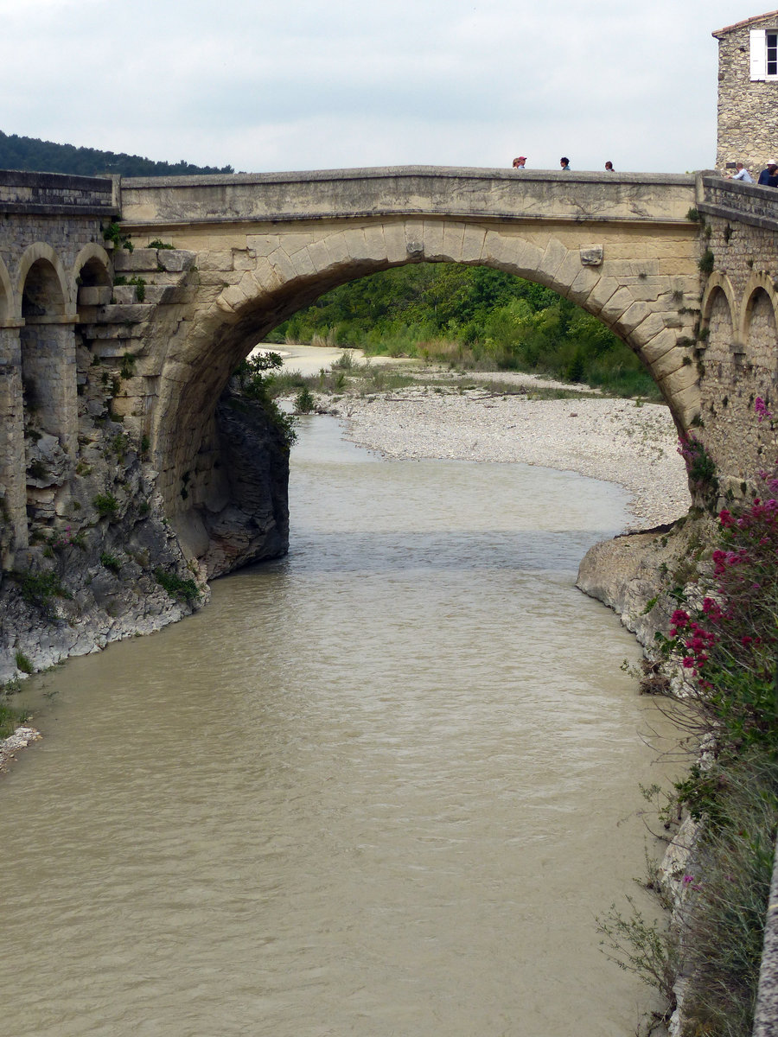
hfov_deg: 20.2
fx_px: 2188
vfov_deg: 26.7
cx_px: 389
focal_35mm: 73
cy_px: 518
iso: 100
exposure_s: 1/1300
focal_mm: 12.5
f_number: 4
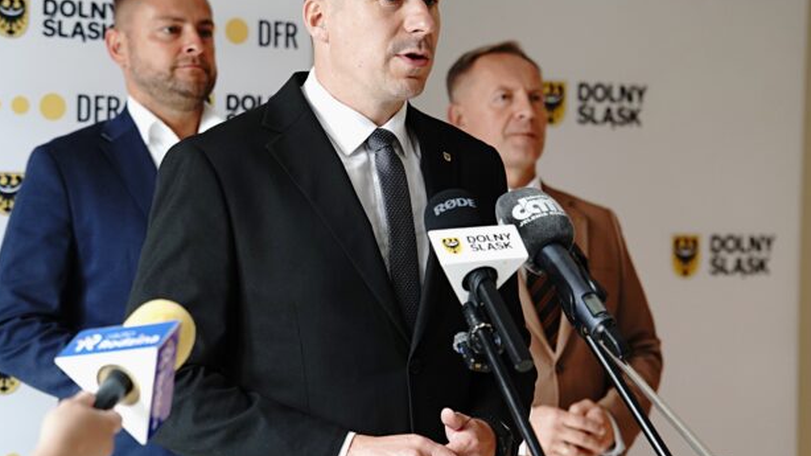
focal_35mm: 97
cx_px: 395
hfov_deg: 22.0
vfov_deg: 12.5
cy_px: 174
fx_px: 2085
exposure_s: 1/250
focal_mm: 74
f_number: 3.5
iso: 1250
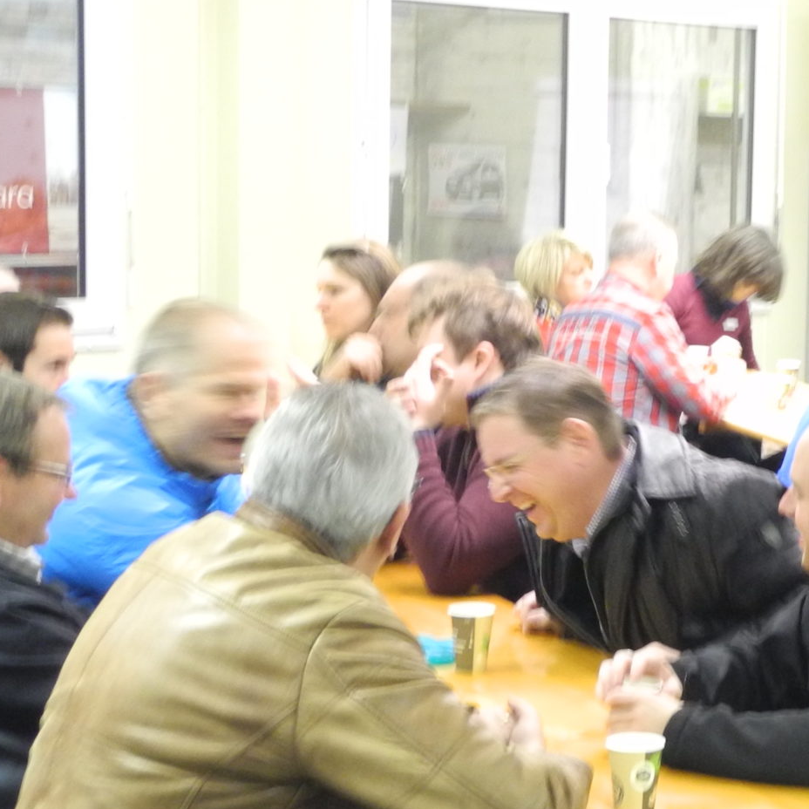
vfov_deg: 17.4
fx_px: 2644
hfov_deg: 16.8
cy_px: 479
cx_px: 914
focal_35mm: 100
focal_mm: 8.8
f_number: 3.2
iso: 400
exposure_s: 1/13
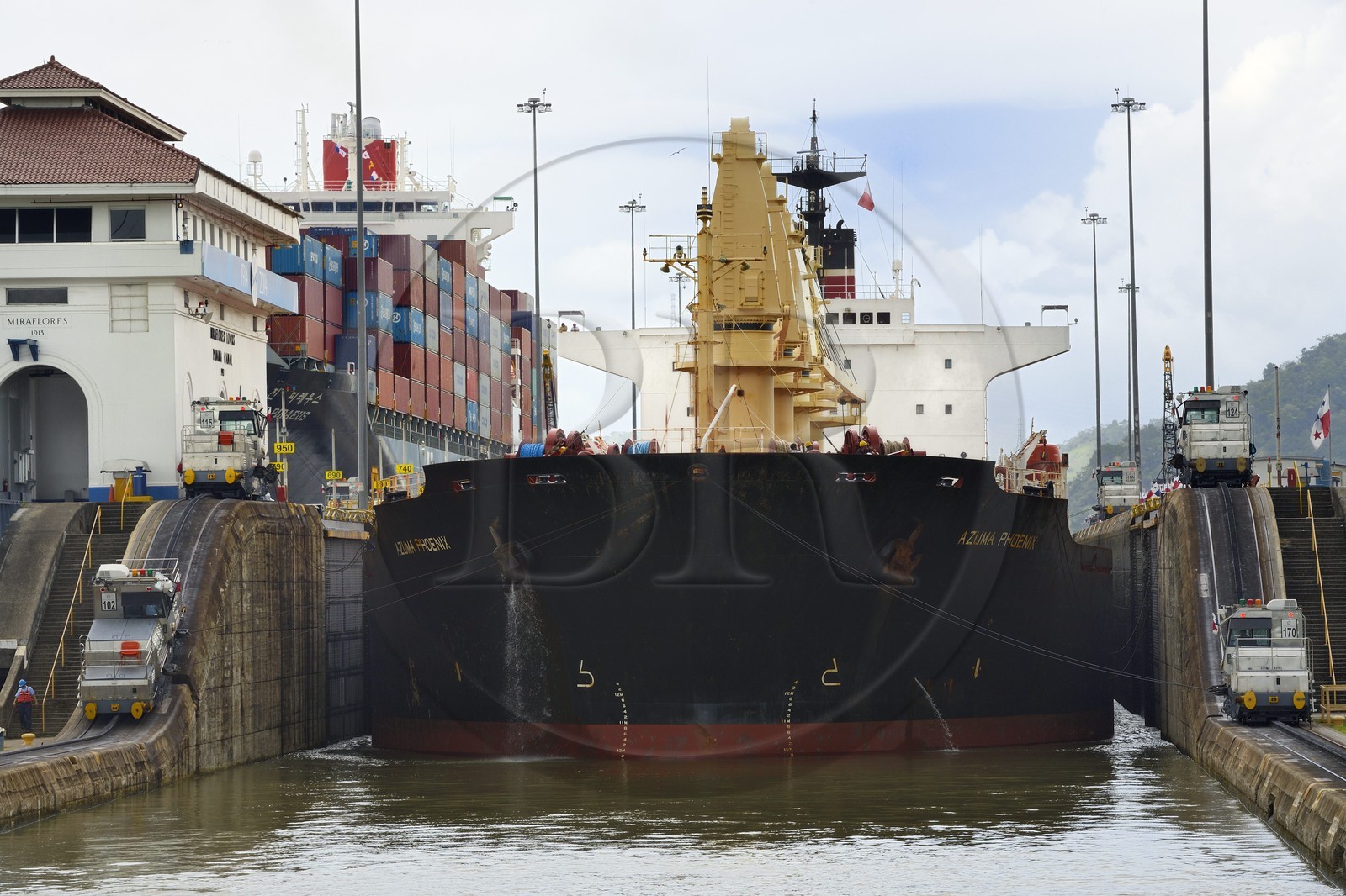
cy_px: 448
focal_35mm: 165
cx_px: 673
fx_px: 6167
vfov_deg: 8.3
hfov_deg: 12.5
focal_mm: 165
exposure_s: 1/250
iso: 400
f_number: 13
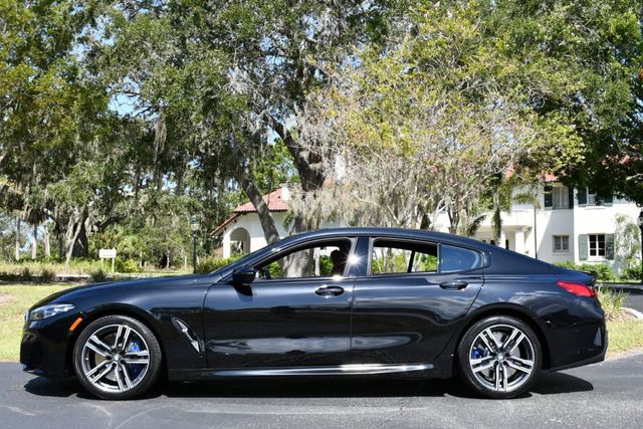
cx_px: 322
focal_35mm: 46
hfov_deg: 42.7
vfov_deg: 29.3
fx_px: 822
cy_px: 214
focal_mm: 23
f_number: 8
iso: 140
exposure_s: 1/250
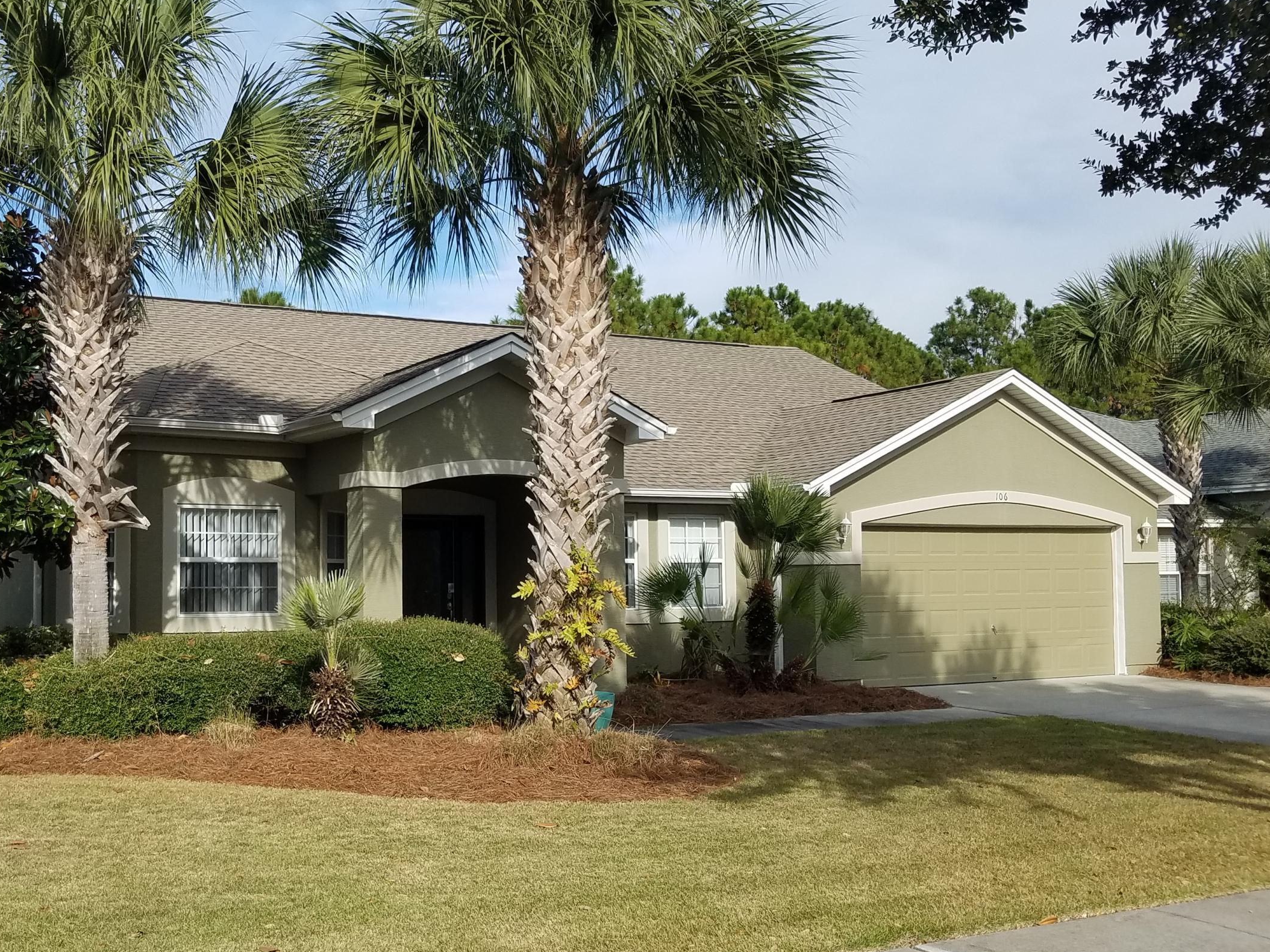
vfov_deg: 38.6
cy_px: 443
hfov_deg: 49.9
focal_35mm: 37
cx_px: 521
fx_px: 1357
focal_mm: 4.2
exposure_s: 1/2352
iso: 50
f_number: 1.7
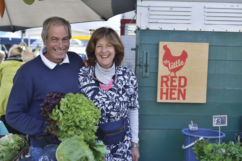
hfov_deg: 39.6
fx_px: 336
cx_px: 121
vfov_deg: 27.0
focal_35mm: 50
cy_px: 80
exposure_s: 1/1250
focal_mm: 50
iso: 400
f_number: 4
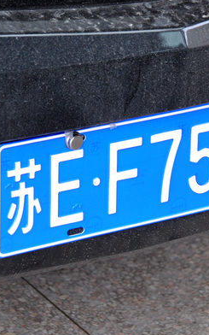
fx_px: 1923
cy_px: 168
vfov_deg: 9.9
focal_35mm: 211
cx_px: 161
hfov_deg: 6.2
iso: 640
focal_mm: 90
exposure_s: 1/160
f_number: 5.6
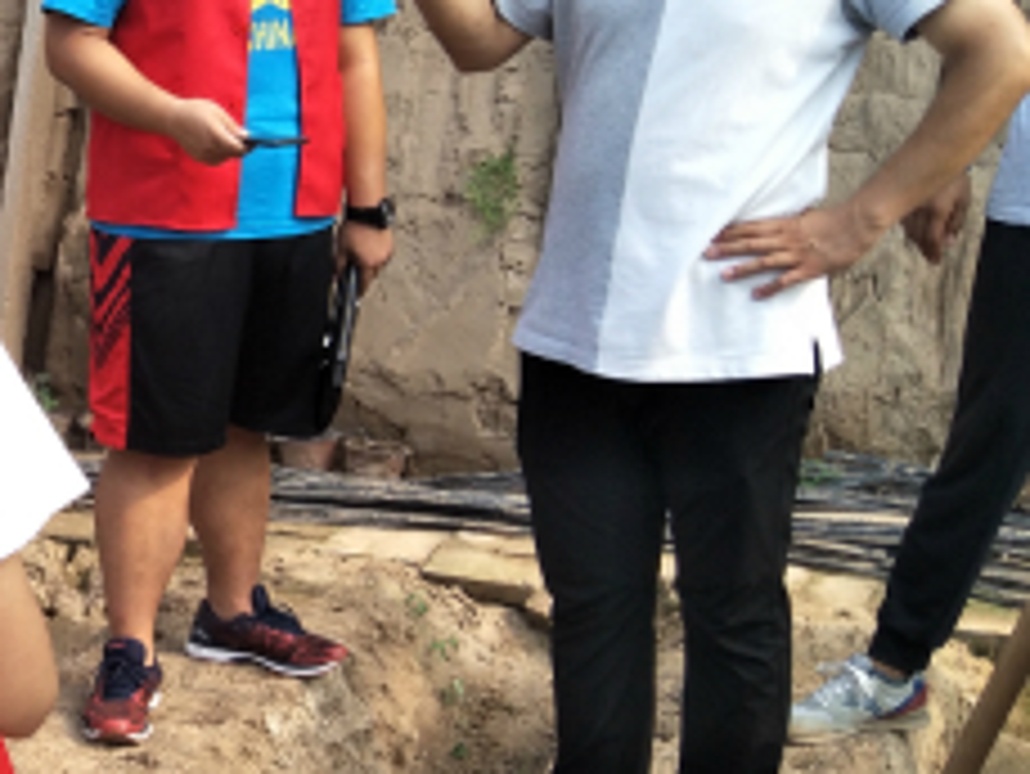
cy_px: 364
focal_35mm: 67
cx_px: -229
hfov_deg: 25.7
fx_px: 1995
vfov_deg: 21.9
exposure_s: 1/480
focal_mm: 4.1
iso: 34
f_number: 1.7
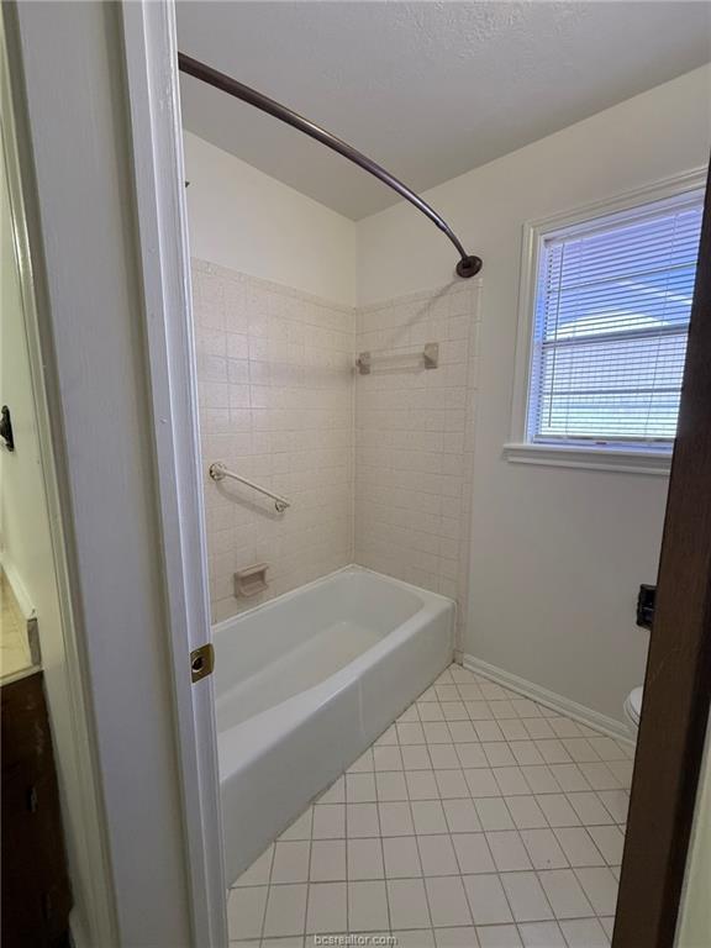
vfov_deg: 102.1
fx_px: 383
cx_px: 356
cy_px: 474
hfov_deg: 85.7
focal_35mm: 14
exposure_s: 1/120
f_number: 2.2
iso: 320
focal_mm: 2.22
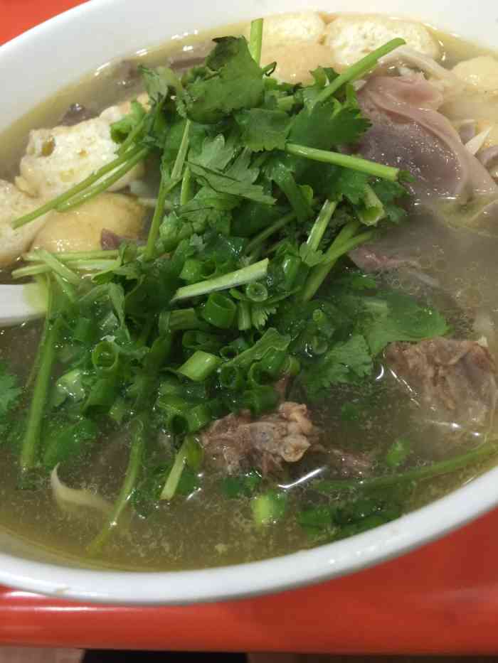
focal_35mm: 29
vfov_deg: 61.7
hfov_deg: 48.2
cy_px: 332
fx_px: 556
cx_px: 249
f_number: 2.2
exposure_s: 1/17
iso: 80
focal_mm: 4.15
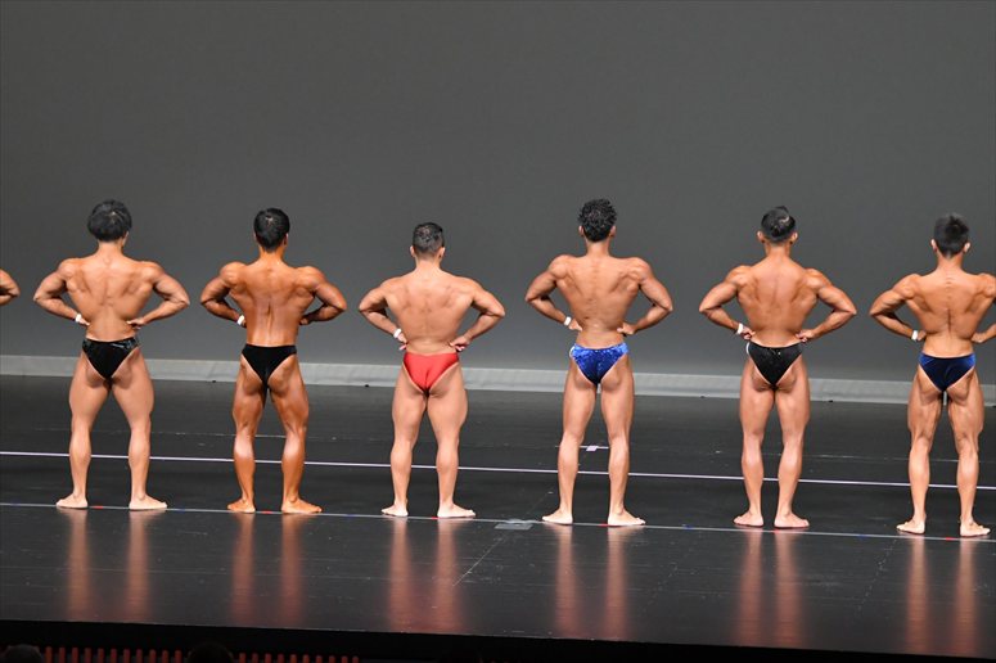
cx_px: 498
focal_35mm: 202
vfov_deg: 6.8
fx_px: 5586
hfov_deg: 10.2
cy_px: 332
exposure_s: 1/400
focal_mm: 135
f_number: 5.6
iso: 5000
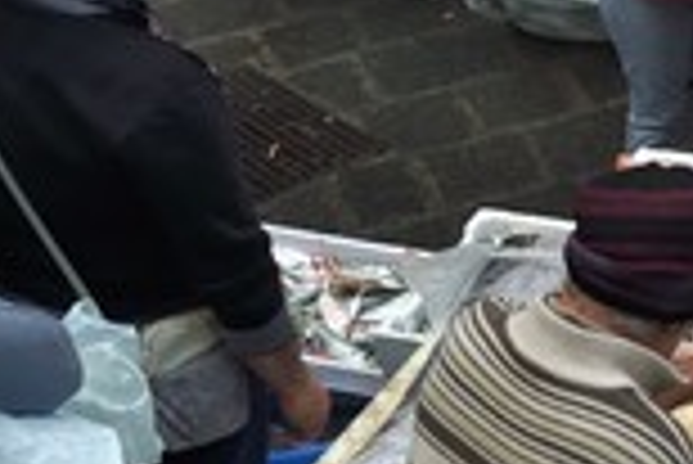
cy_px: 189
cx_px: 927
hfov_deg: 17.5
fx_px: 2100
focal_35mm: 109
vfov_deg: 12.6
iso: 800
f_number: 13
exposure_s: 1/320
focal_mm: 40
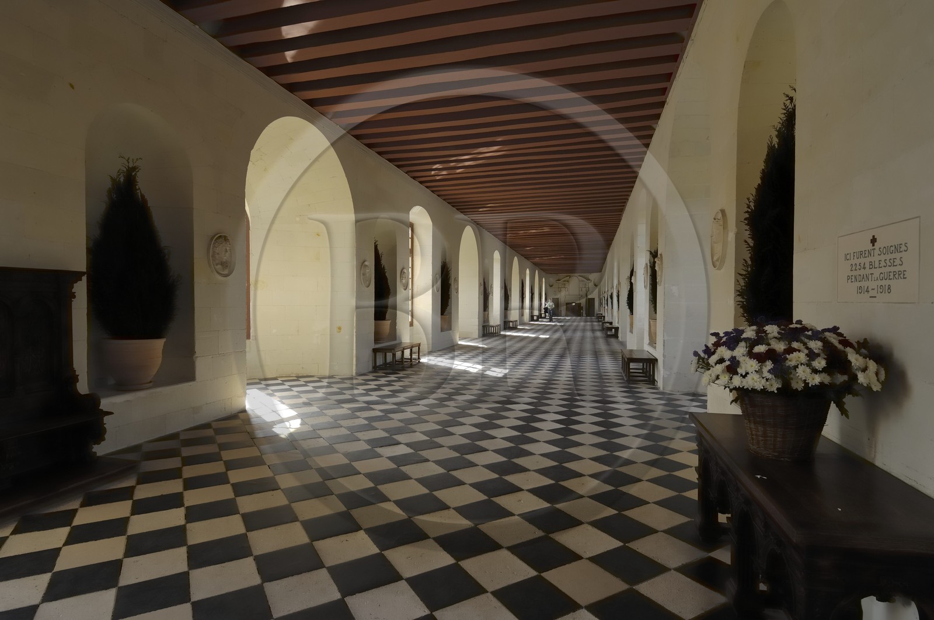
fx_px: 466
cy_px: 310
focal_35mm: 18
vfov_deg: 67.2
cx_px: 467
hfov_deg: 90.1
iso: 100
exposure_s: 1/20
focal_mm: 12
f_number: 8
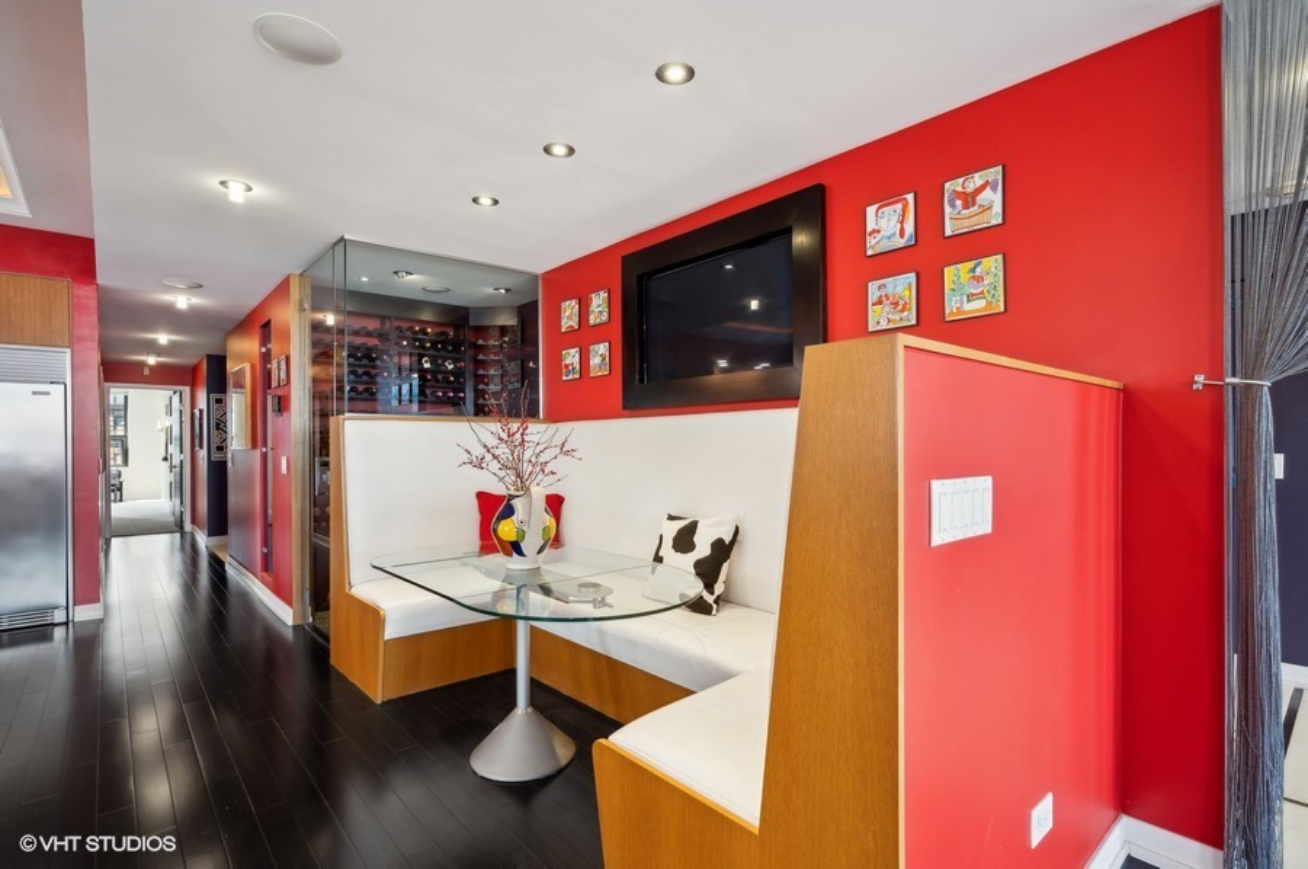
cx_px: 654
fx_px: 617
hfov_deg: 93.3
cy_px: 434
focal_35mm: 17
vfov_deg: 70.3
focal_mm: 17
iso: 200
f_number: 9.5
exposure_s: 1/4
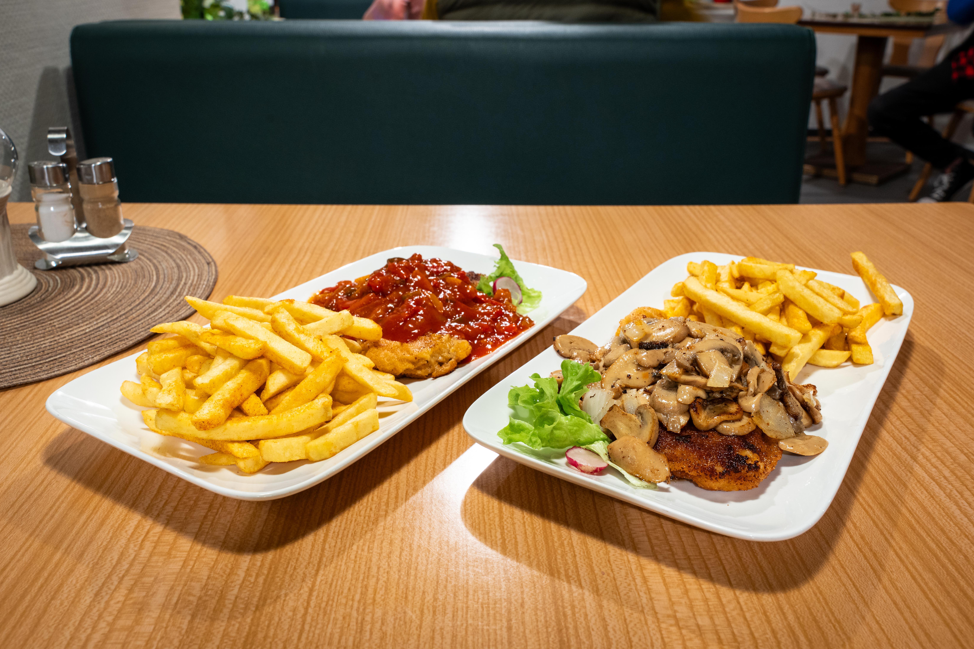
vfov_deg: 42.9
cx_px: 499
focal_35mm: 31
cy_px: 316
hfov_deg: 61.1
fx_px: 826
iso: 640
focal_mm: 29.5
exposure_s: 1/2.5
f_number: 10
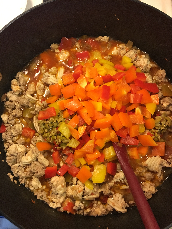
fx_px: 192
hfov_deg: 48.2
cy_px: 114
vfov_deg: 61.7
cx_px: 86
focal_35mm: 29
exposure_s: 1/30
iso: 200
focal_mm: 4.15
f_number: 2.2
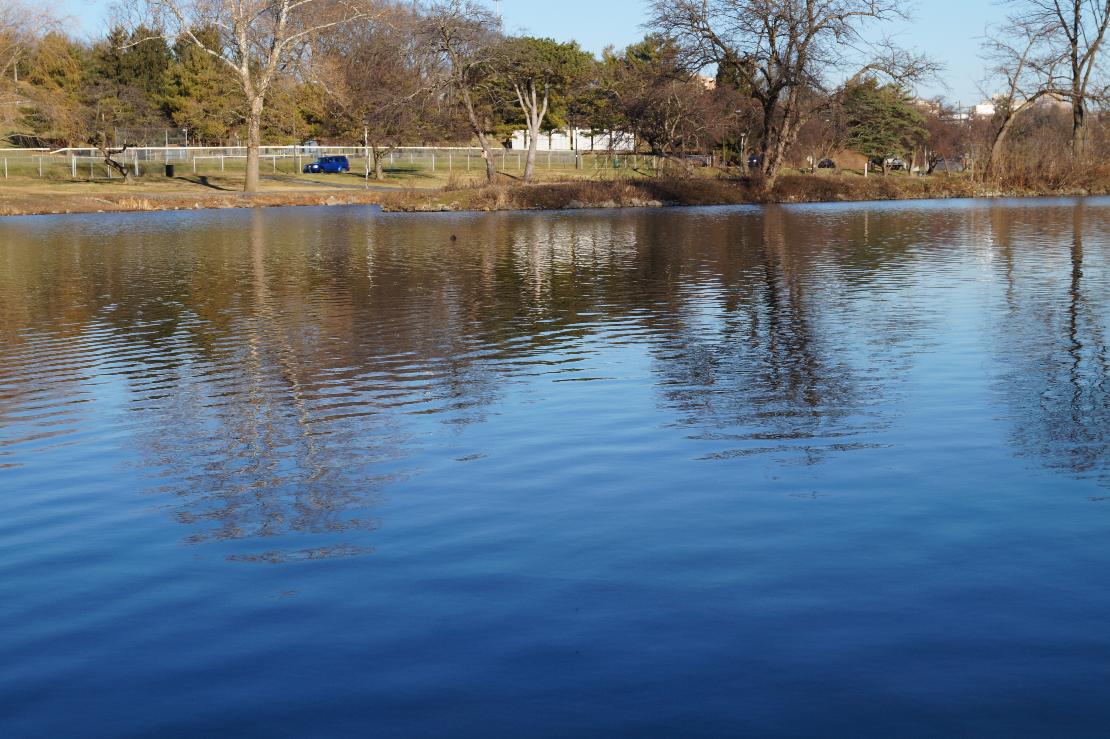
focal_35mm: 52
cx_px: 555
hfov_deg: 37.9
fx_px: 1618
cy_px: 370
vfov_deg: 25.7
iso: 100
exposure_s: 1/125
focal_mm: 35
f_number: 11
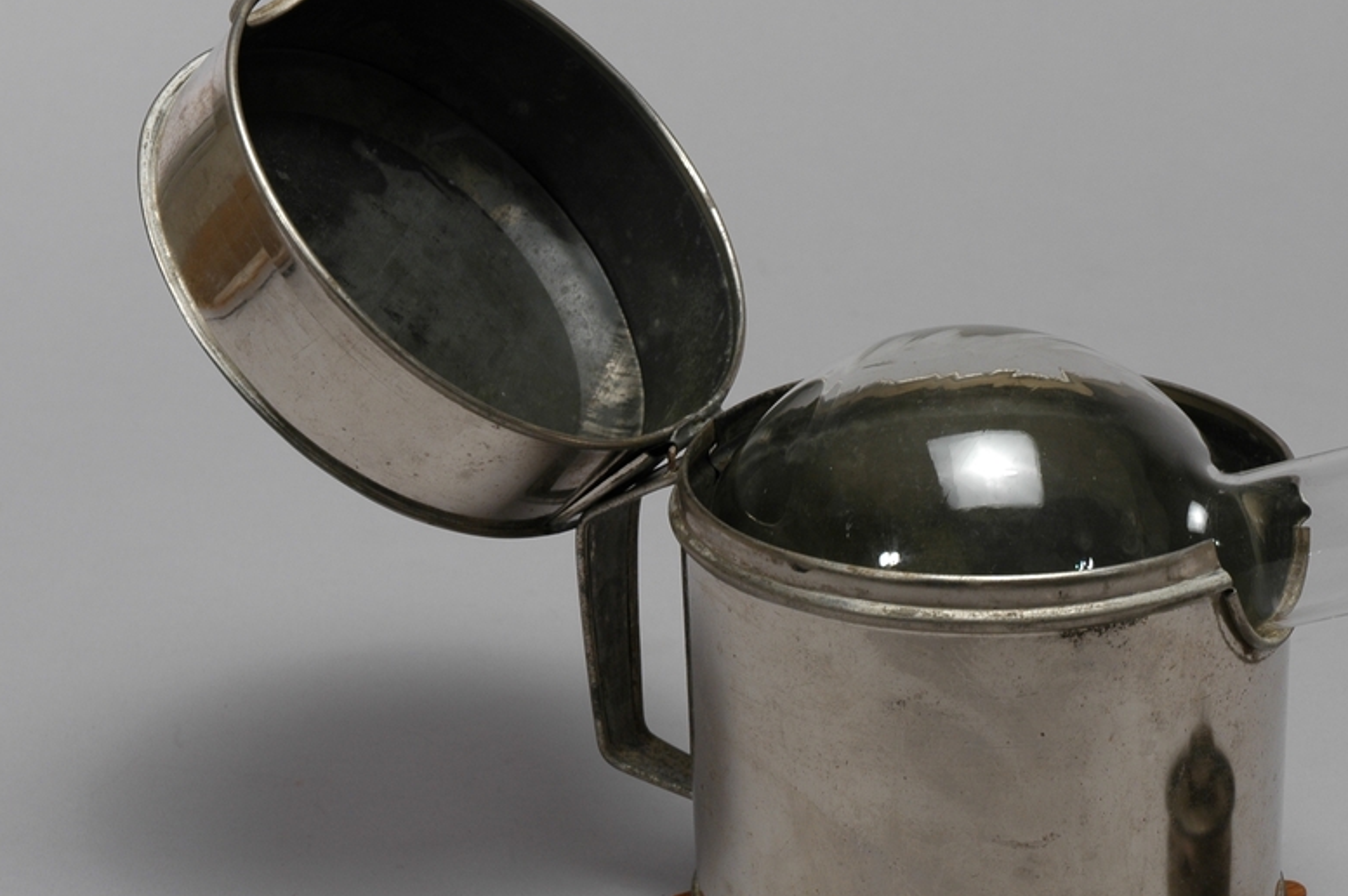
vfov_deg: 13.4
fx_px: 3816
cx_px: 922
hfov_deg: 20.0
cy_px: 507
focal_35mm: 102
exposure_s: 1/10
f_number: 8
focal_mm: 44
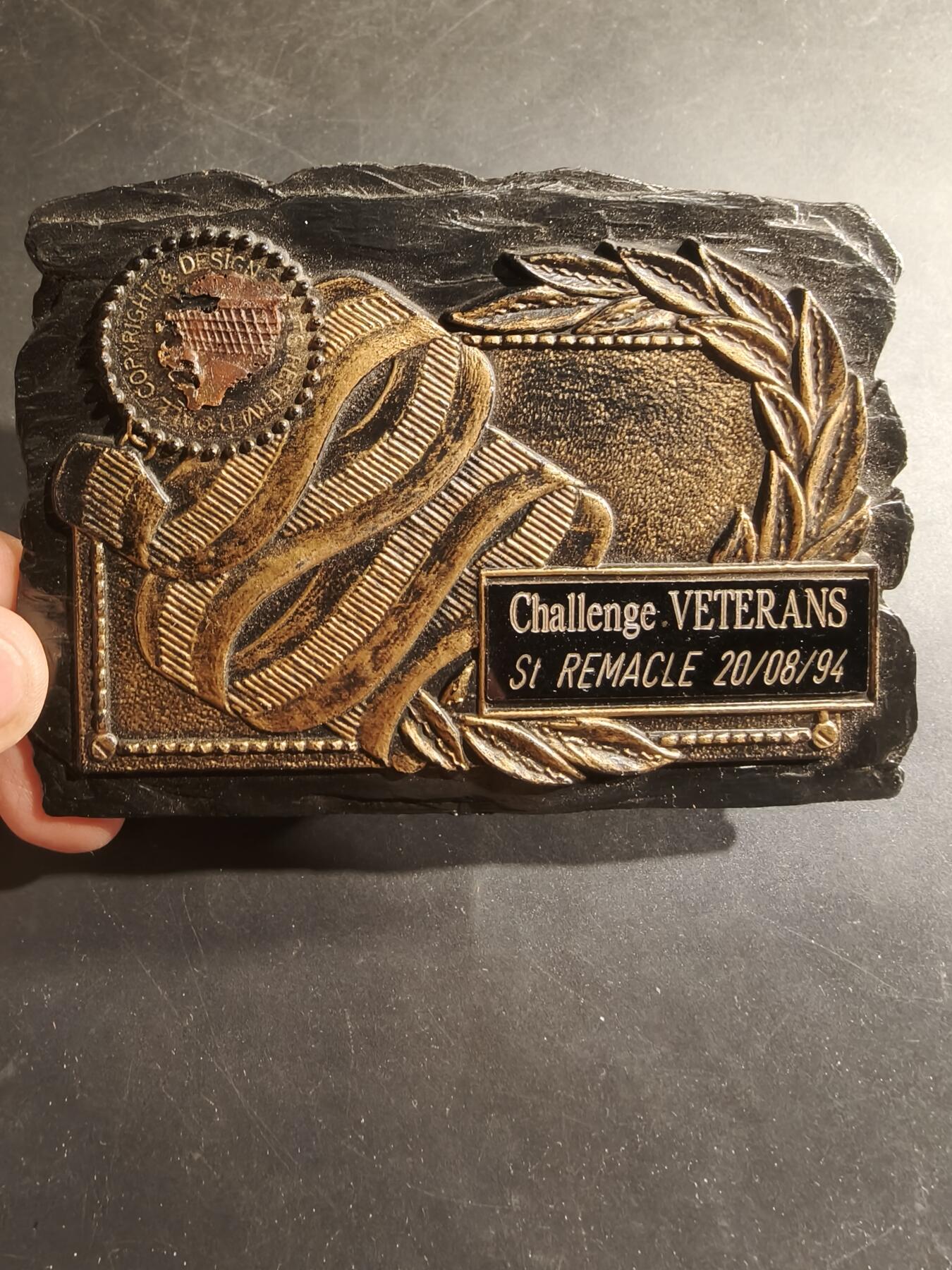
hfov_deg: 58.9
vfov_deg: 73.9
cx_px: 476
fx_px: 843
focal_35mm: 23
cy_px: 635
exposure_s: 1/50
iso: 320
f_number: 2
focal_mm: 2.32
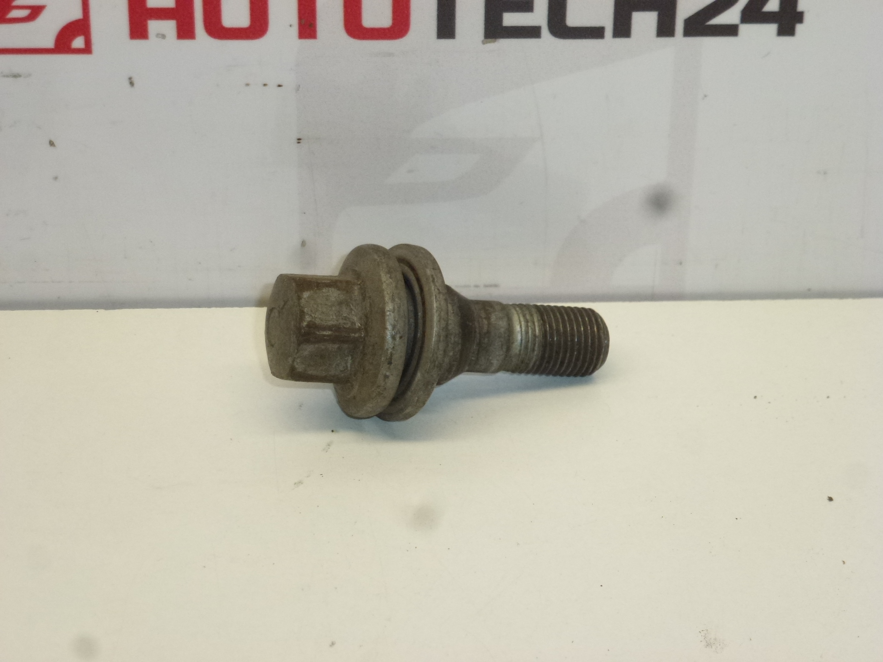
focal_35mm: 113
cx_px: 442
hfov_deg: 17.4
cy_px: 331
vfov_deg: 13.1
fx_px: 2882
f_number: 5.1
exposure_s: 1/200
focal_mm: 20.2
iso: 400
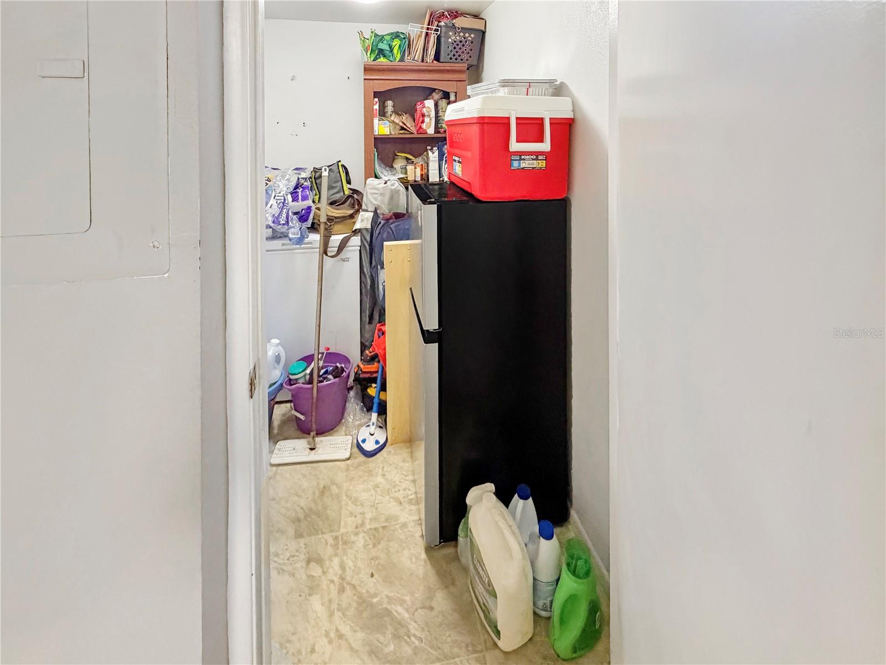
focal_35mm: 14
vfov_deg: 85.7
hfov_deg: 102.1
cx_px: 443
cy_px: 332
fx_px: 358
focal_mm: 2.22
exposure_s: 1/60
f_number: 2.2
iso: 640
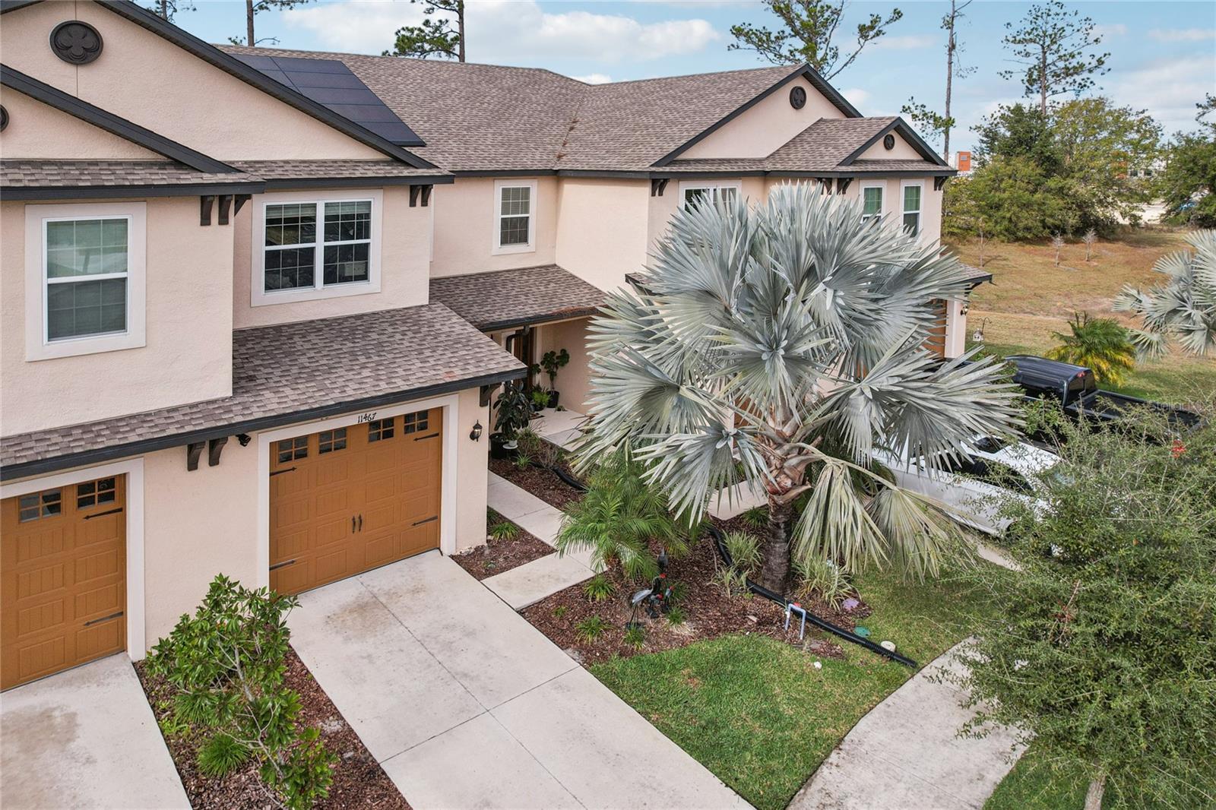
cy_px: 405
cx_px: 608
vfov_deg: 57.2
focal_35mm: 22
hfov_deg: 78.6
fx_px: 743
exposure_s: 1/1500
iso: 120
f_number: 2.8
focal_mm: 8.4
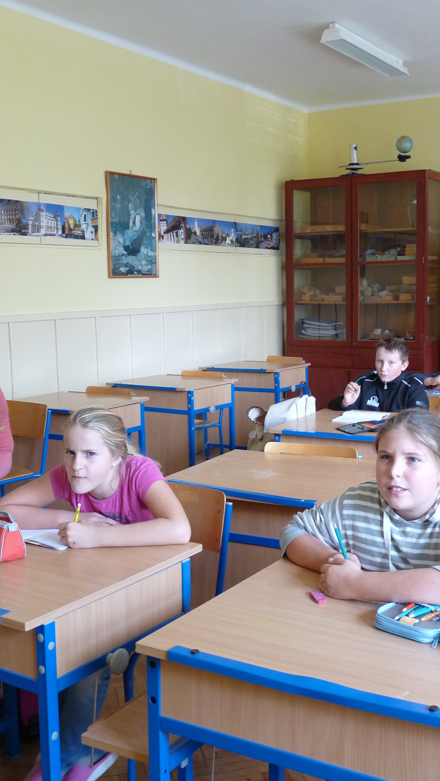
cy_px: 394
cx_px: 270
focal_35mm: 40
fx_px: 830
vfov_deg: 50.5
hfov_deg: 29.6
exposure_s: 1/30
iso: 200
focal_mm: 4.8
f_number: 2.8
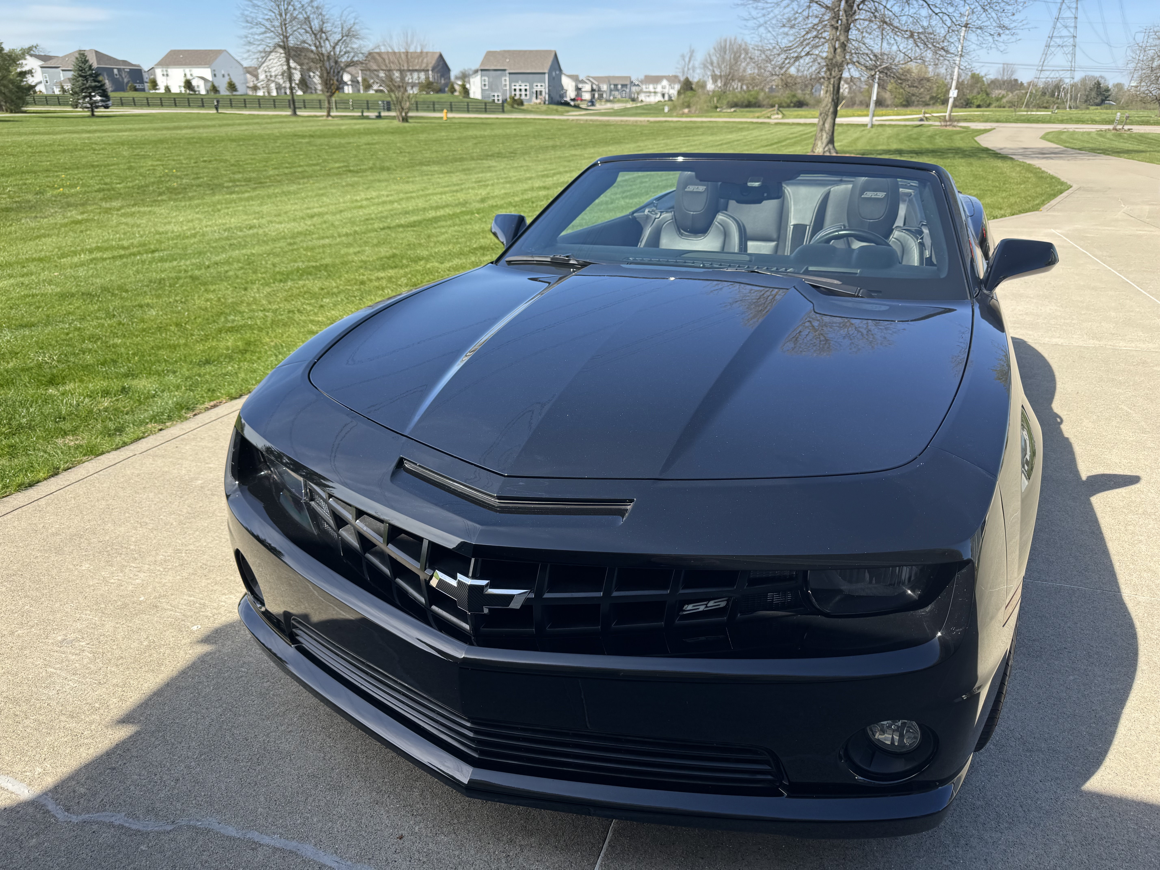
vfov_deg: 56.8
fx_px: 804
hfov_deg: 71.6
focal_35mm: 24
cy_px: 435
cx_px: 580
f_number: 1.78
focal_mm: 6.76
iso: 80
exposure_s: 1/1488
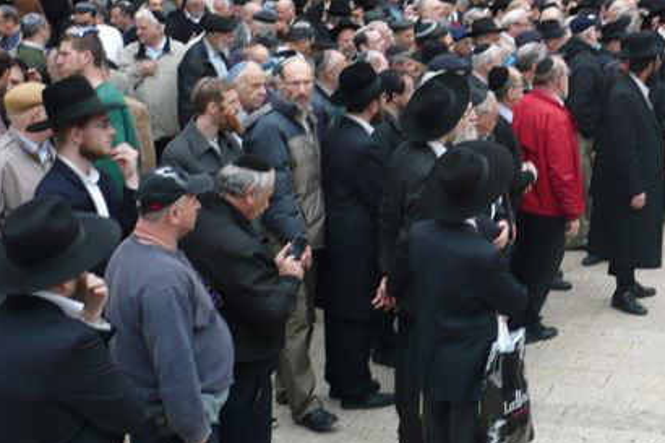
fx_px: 1311
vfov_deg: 19.0
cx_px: 642
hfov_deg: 27.1
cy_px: 83
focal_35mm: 71
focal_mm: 5.8
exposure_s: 1/200
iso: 100
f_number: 2.8
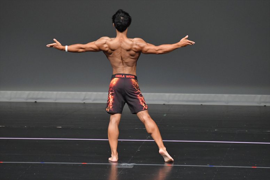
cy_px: 90
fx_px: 2811
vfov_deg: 3.7
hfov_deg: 5.5
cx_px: 135
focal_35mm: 375
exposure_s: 1/400
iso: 4000
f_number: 5.6
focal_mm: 250
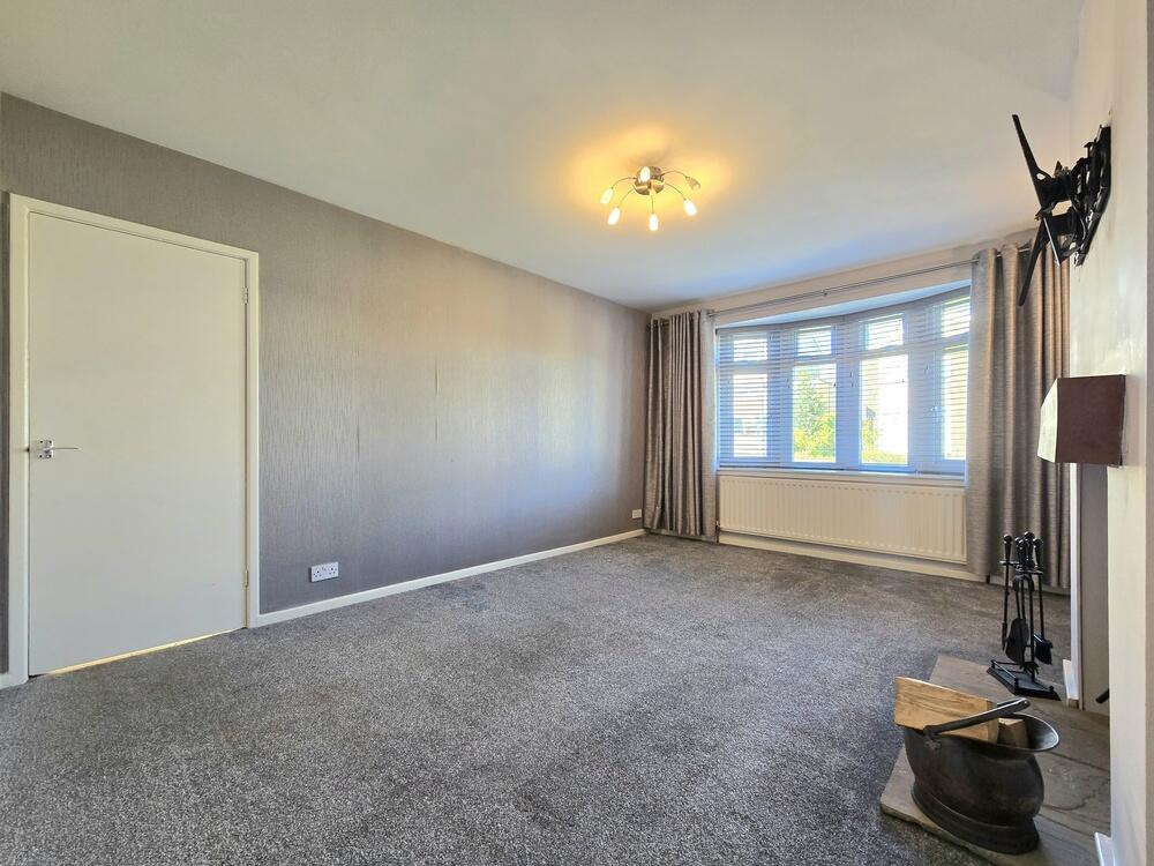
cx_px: 577
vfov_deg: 89.9
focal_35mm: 13
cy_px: 433
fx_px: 433
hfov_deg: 106.2
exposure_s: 1/50.3
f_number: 2.2
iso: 125
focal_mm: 2.2
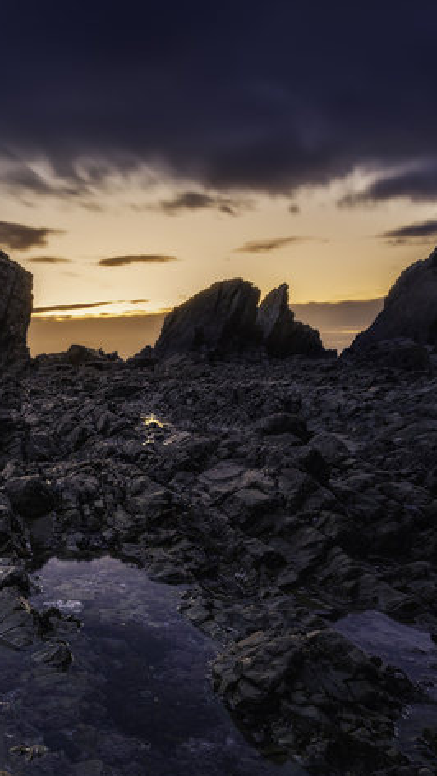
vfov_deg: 61.1
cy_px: 518
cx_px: -132
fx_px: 639
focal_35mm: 31
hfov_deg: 30.0
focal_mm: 14
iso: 100
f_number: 11
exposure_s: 30
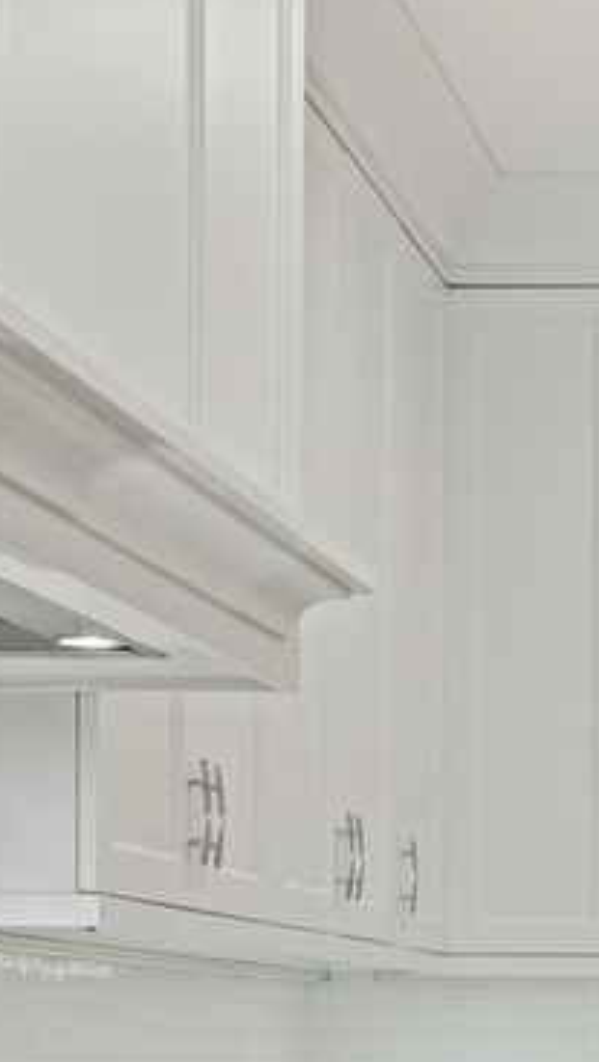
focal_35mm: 97
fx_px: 2733
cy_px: 1039
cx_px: 981
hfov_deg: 11.8
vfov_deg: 21.3
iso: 320
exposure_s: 1/15
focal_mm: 21
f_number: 8
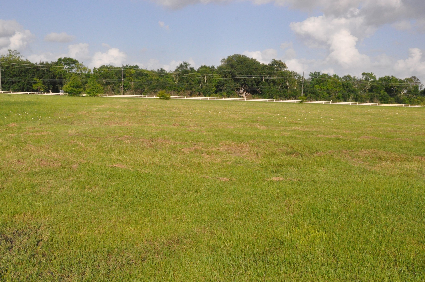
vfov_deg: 34.1
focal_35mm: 39
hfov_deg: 49.6
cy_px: 149
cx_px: 217
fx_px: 460
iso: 2500
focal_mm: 24
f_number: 18
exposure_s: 1/1250
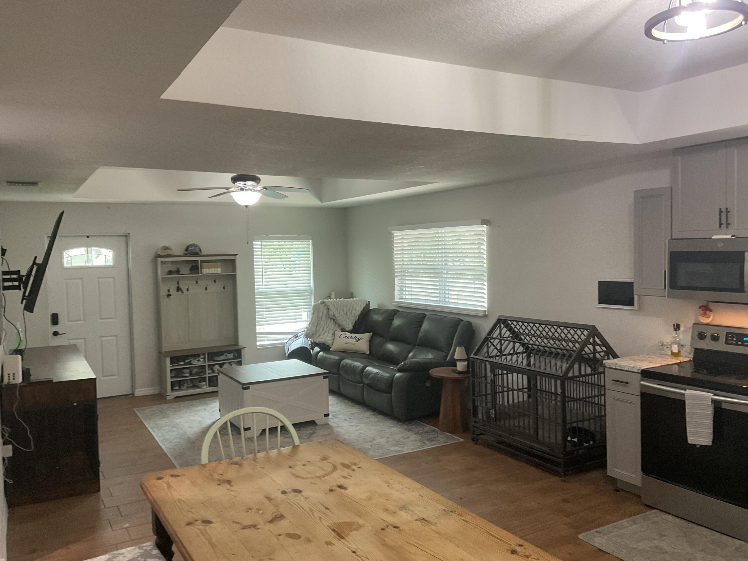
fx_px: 627
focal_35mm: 29
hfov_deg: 61.7
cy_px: 280
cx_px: 374
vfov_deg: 48.2
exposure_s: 1/60
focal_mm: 3
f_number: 1.8
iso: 125
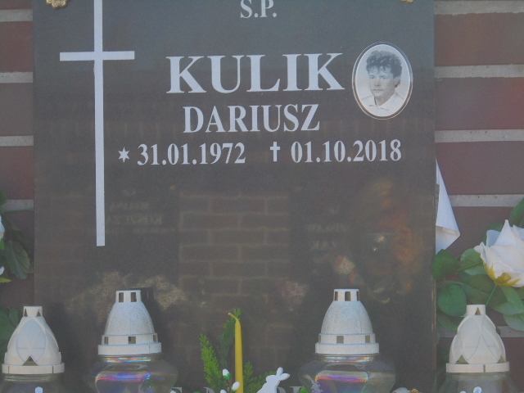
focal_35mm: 107
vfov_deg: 13.8
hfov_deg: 18.4
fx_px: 1620
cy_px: 196
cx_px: 262
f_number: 5.1
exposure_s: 1/200
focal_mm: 19.2
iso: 100
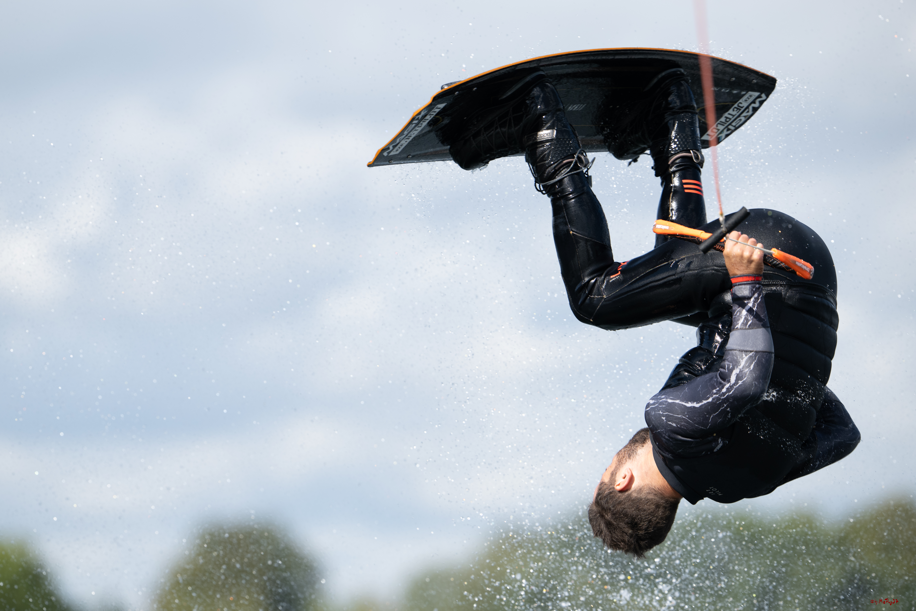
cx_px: 458
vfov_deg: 3.4
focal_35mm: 400
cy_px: 306
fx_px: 10177
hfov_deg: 5.2
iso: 320
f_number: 5
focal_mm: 400
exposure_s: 1/2500
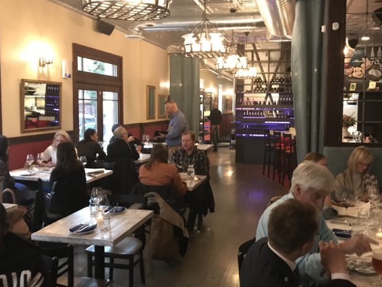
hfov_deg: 52.5
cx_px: 213
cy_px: 139
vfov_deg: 40.7
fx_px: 386
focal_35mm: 35
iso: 100
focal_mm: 3.99
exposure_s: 1/5
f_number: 1.8
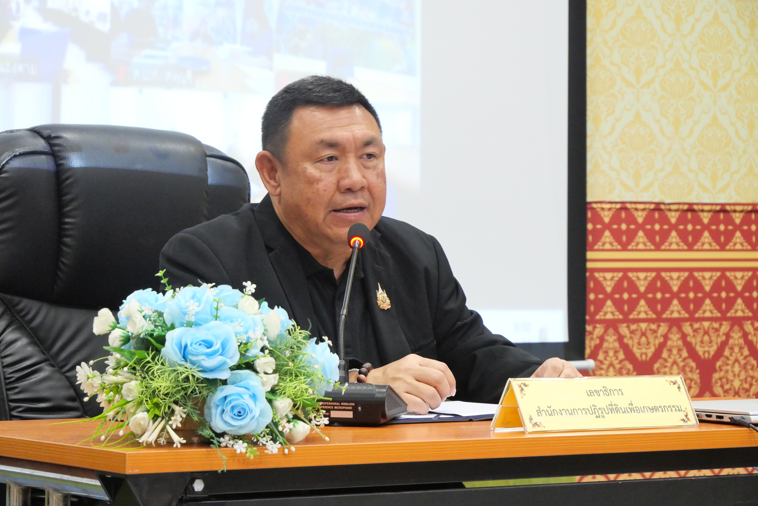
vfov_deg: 11.1
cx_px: 379
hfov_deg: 16.5
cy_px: 253
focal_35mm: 124
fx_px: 2612
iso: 3200
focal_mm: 60
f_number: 6.3
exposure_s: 1/30
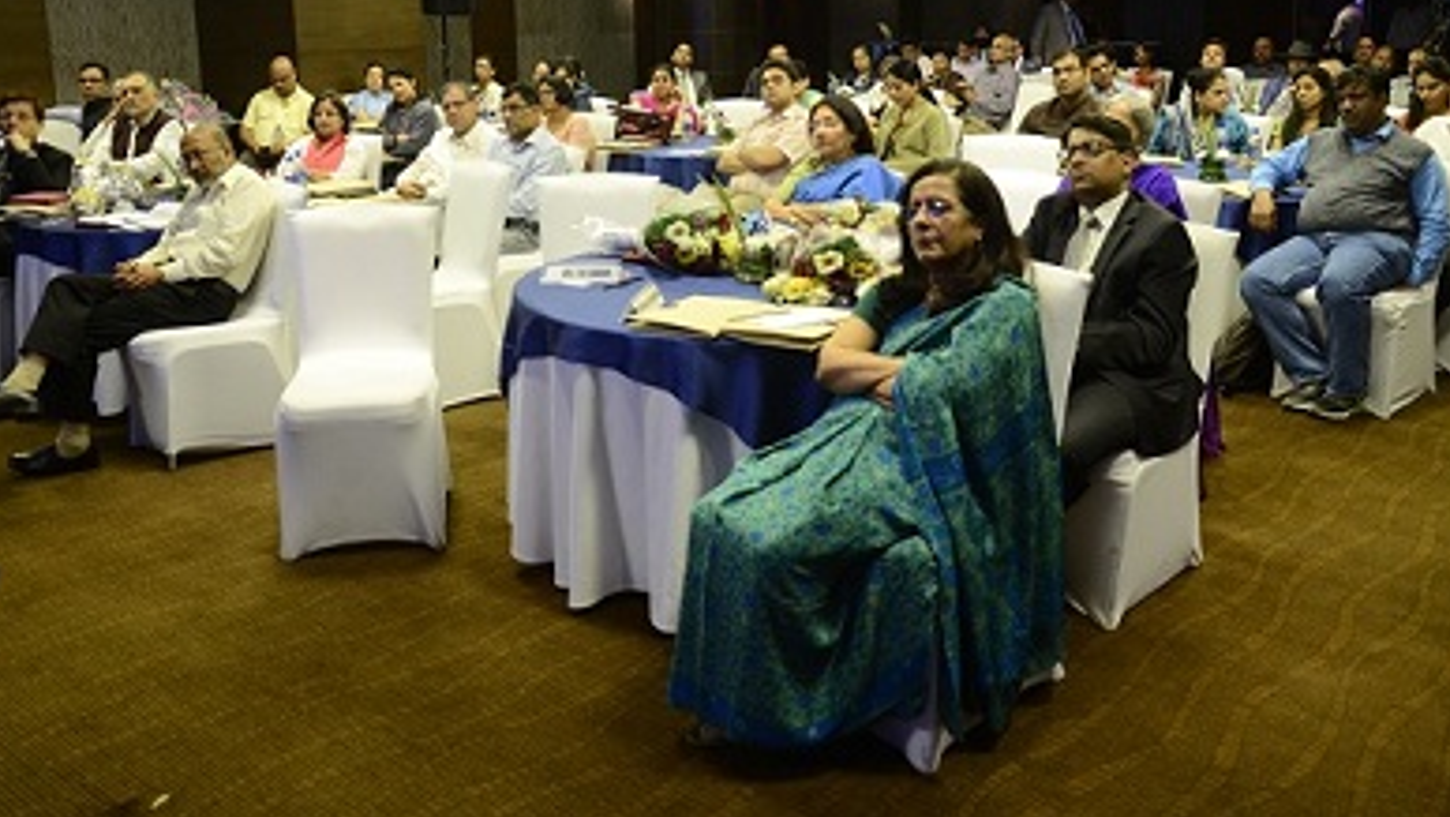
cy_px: 302
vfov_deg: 32.2
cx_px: 753
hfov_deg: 54.5
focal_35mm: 37
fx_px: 1407
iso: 800
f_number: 3.8
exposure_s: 1/30
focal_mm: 21
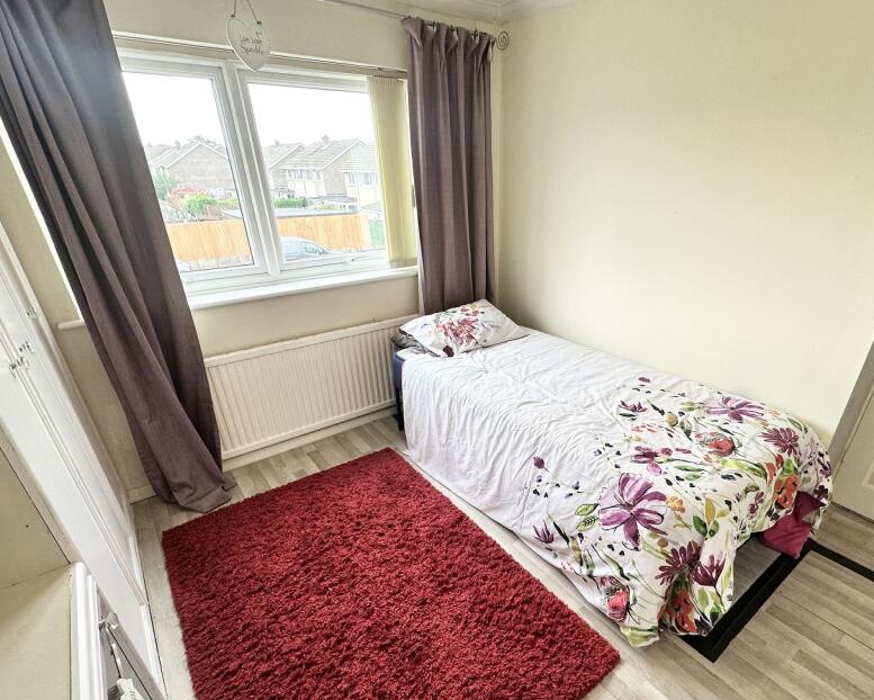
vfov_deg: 73.1
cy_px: 415
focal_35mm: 18
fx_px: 466
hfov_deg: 86.0
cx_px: 486
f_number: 2.2
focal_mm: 2.22
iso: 80
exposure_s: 1/100
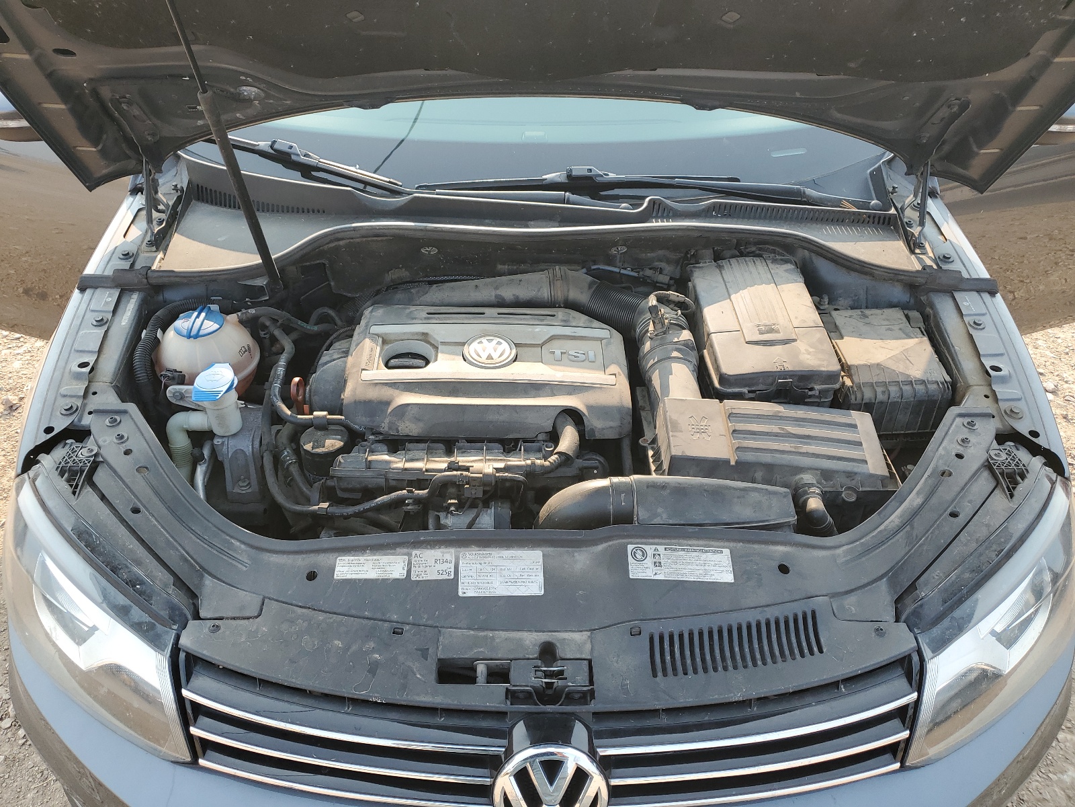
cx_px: 538
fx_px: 807
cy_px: 404
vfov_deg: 53.1
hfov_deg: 67.3
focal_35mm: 26
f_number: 1.5
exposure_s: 1/476
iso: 50
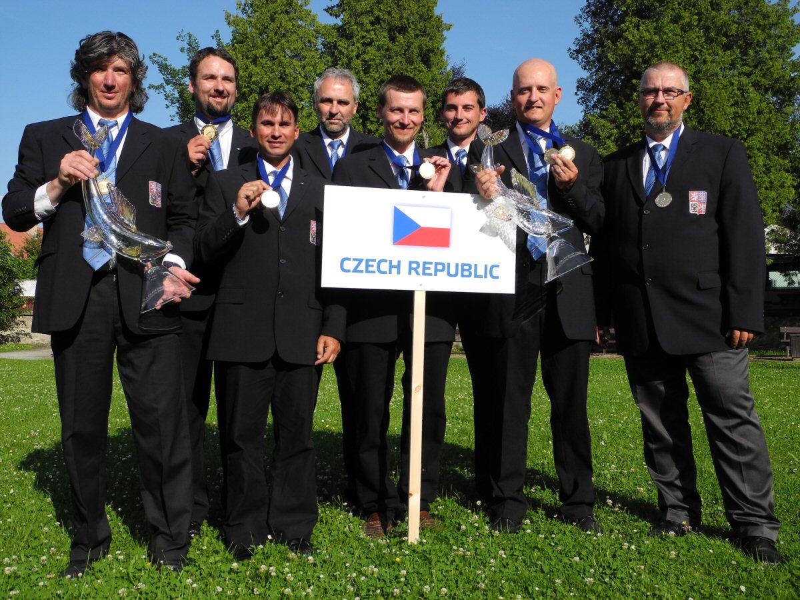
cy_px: 300
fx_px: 878
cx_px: 400
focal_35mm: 38
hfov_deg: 49.0
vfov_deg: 37.7
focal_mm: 8.1
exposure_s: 1/967
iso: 100
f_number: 4
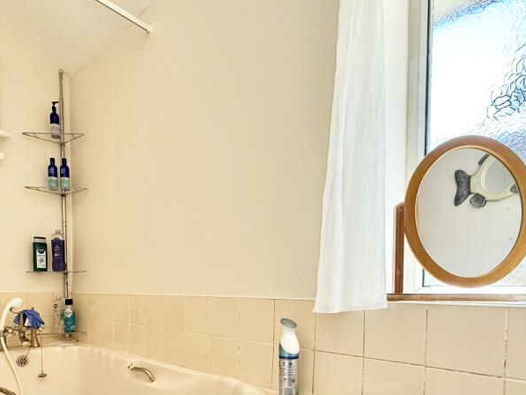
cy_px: 304
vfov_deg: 53.8
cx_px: 220
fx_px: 365
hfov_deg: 71.1
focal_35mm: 24
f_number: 2.2
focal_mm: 2.22
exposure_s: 1/100
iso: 125
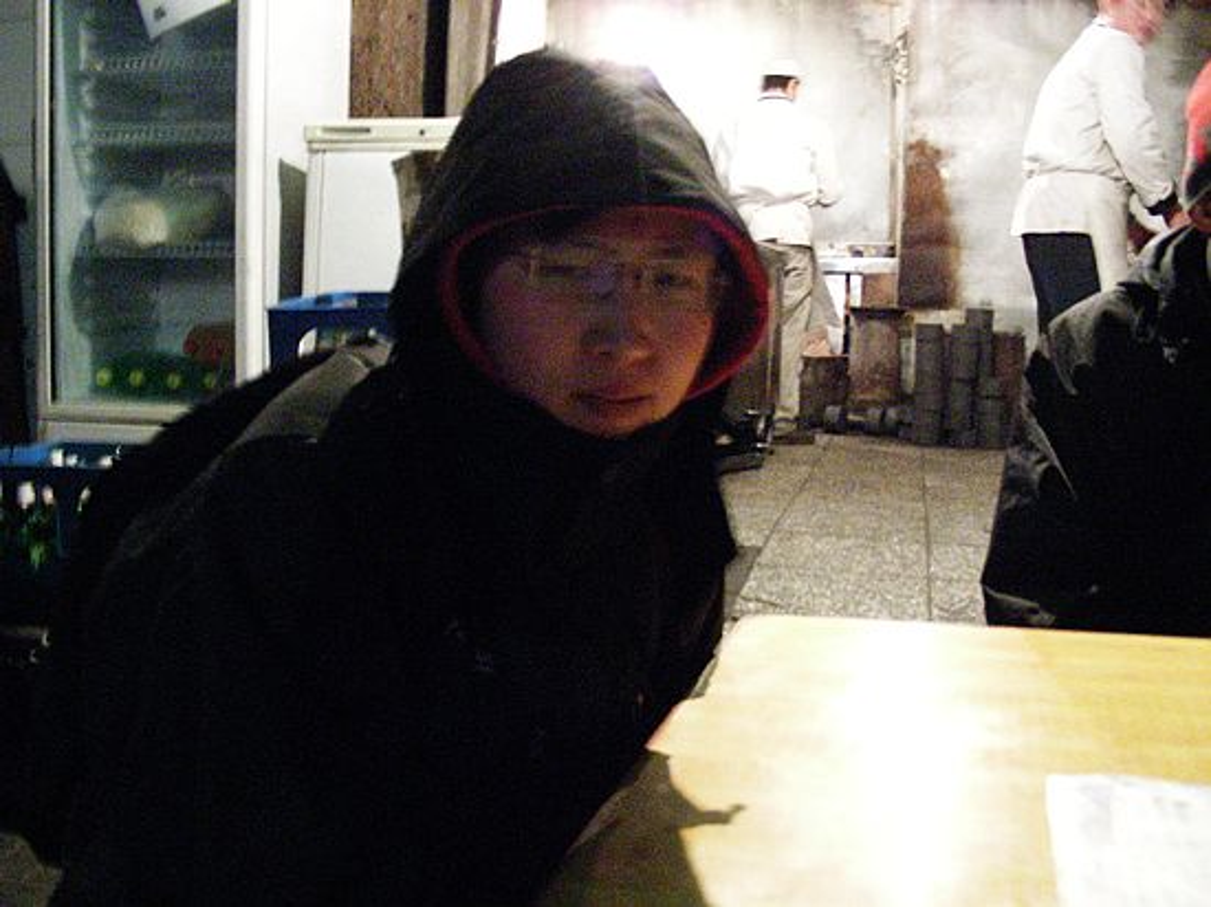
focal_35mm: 38
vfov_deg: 37.7
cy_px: 454
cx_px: 606
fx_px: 1329
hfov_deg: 49.0
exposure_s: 1/6.1
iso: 800
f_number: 3.5
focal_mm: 6.3
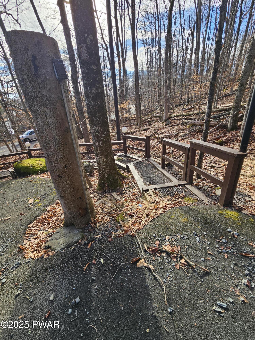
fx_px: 128
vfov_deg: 106.2
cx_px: 128
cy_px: 170
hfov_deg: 89.9
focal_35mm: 13
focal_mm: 2.2
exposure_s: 1/428
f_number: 2.2
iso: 50
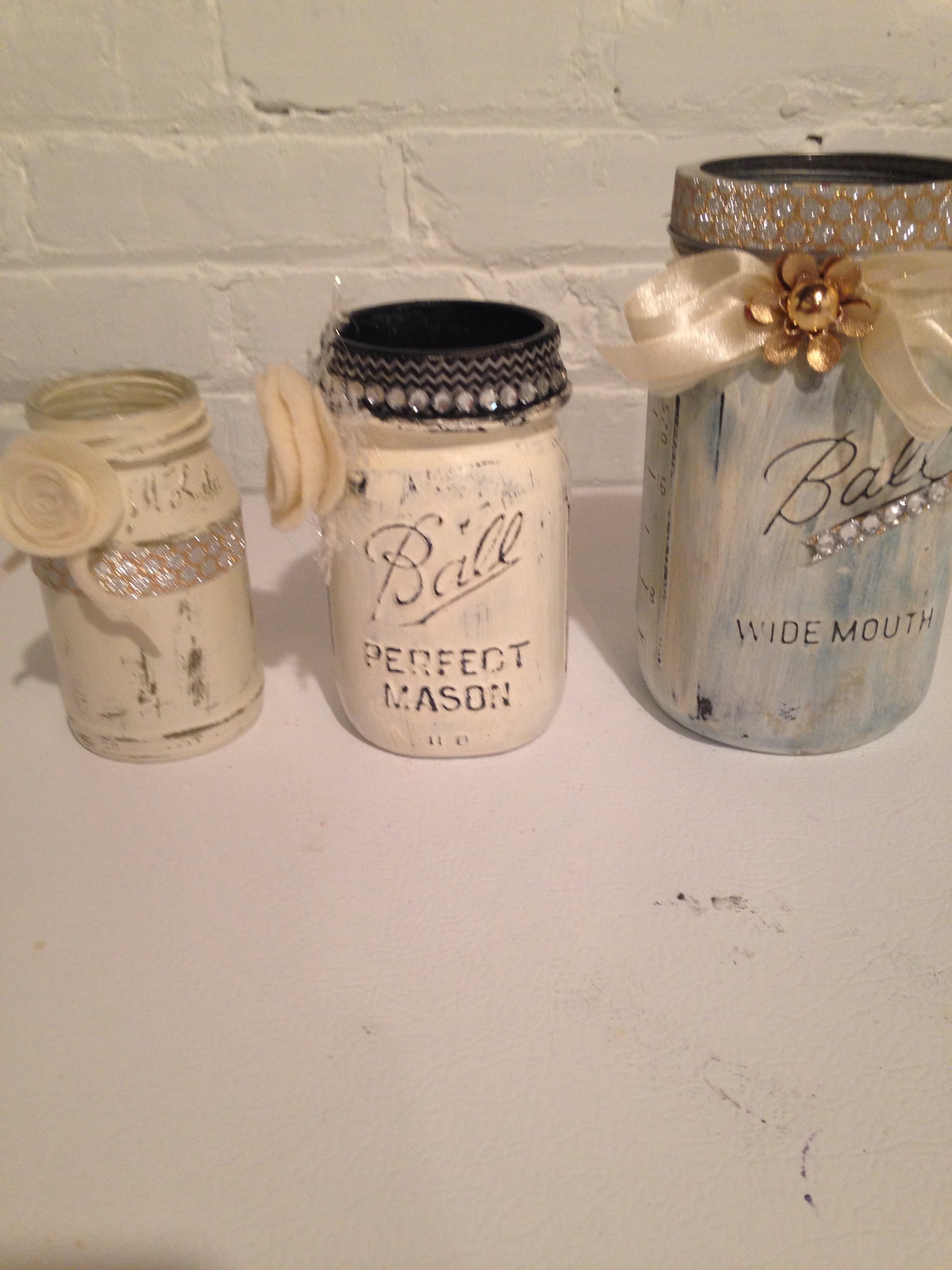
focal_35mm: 33
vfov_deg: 55.4
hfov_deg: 42.9
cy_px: 635
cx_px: 476
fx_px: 1210
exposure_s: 1/20
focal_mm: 4.12
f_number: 2.4
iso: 125
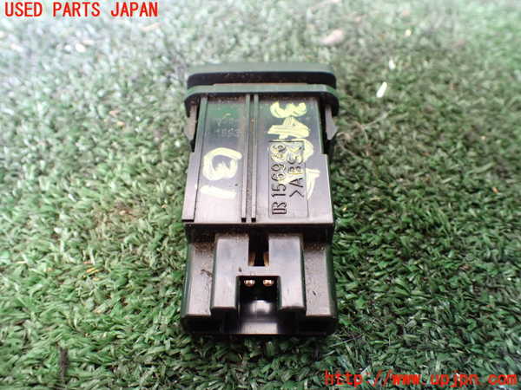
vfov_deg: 46.8
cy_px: 195
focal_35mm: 30
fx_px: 452
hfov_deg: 60.0
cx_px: 260
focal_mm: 5.4
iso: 800
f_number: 2.3
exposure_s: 1/30
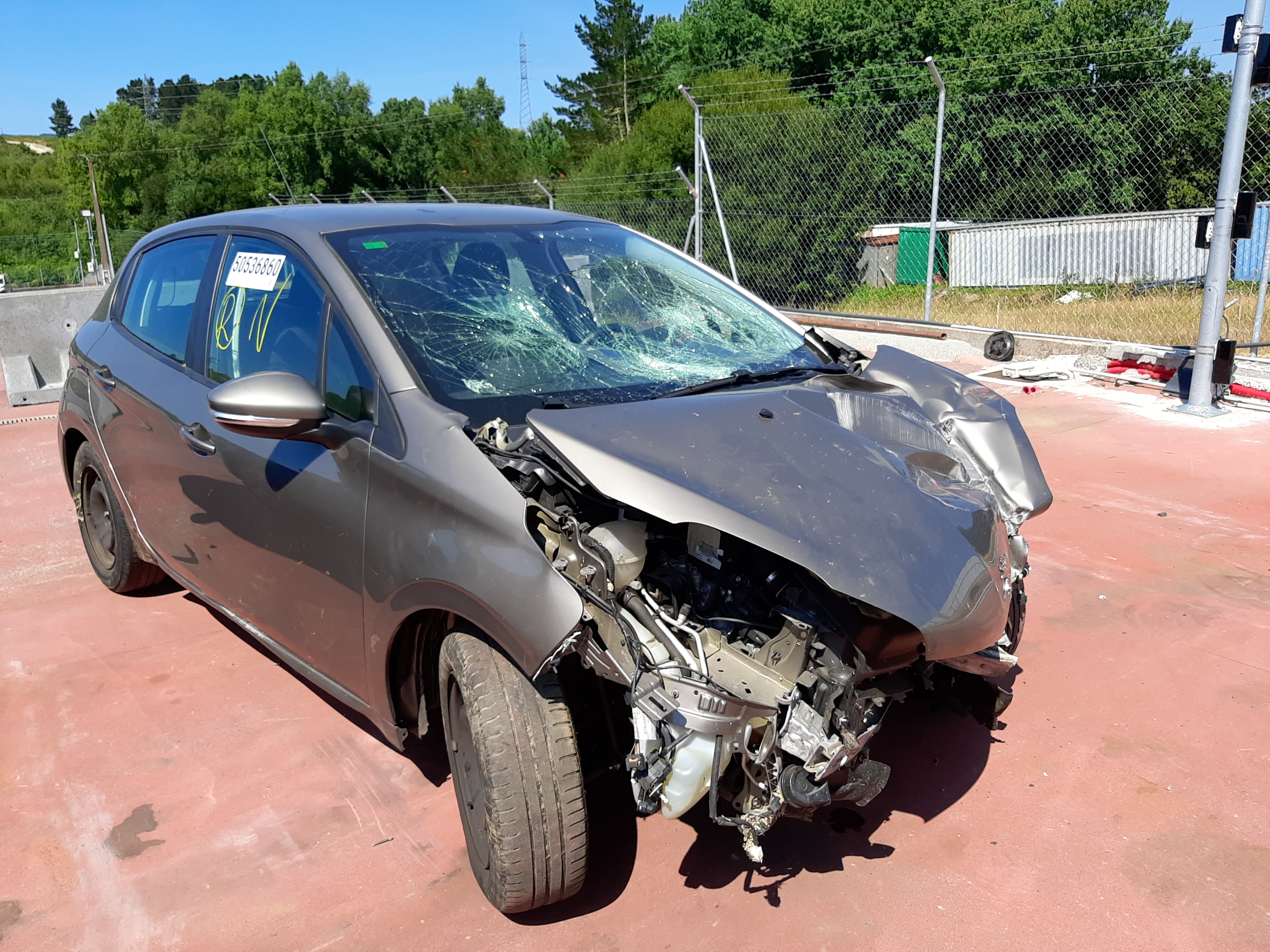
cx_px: 635
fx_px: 954
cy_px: 476
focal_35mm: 26
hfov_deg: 67.3
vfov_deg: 53.1
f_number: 1.7
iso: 40
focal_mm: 3.92
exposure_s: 1/1976
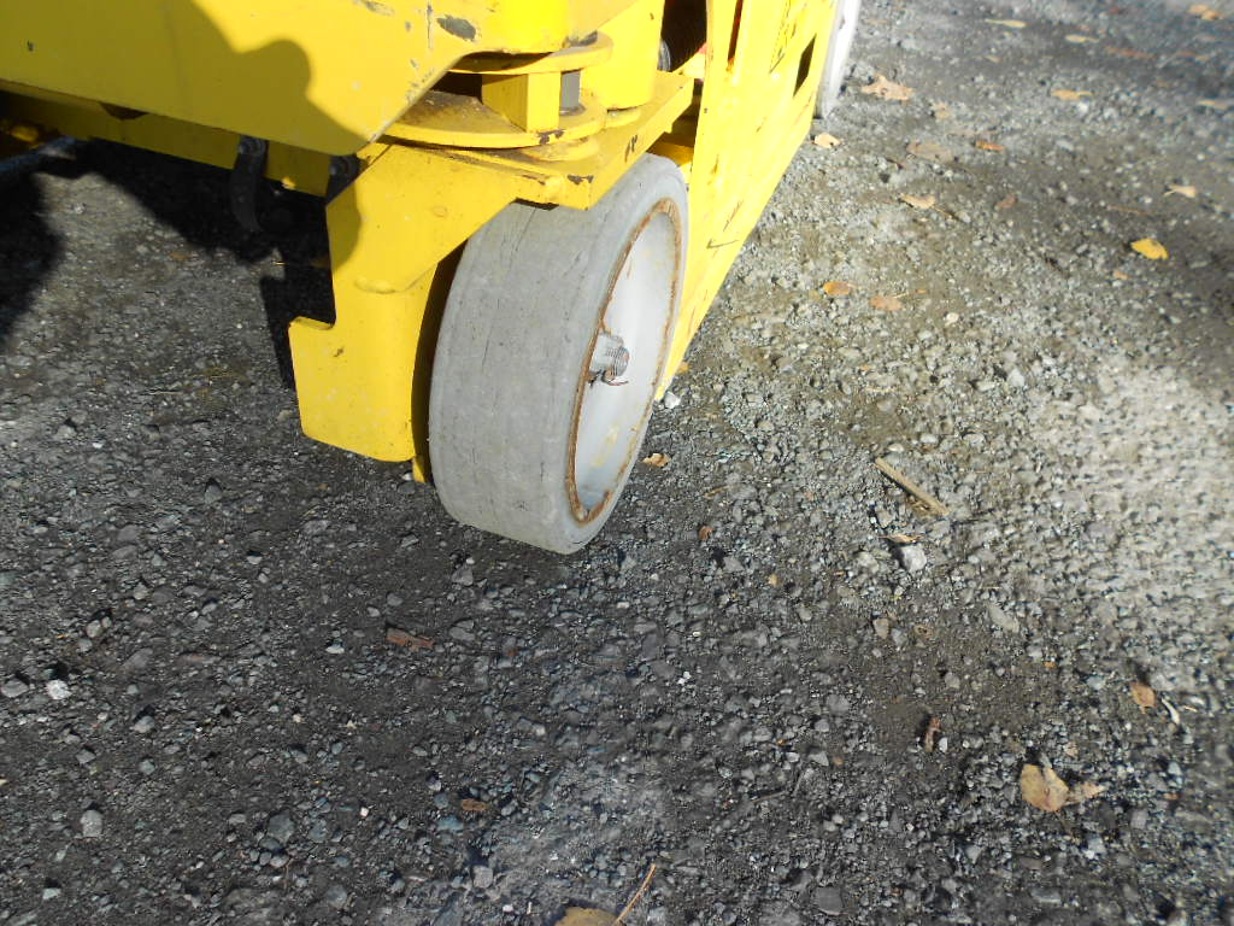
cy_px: 463
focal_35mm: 26
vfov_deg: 53.1
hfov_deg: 67.3
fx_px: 927
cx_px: 617
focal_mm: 4.6
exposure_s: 1/320
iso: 80
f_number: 3.2
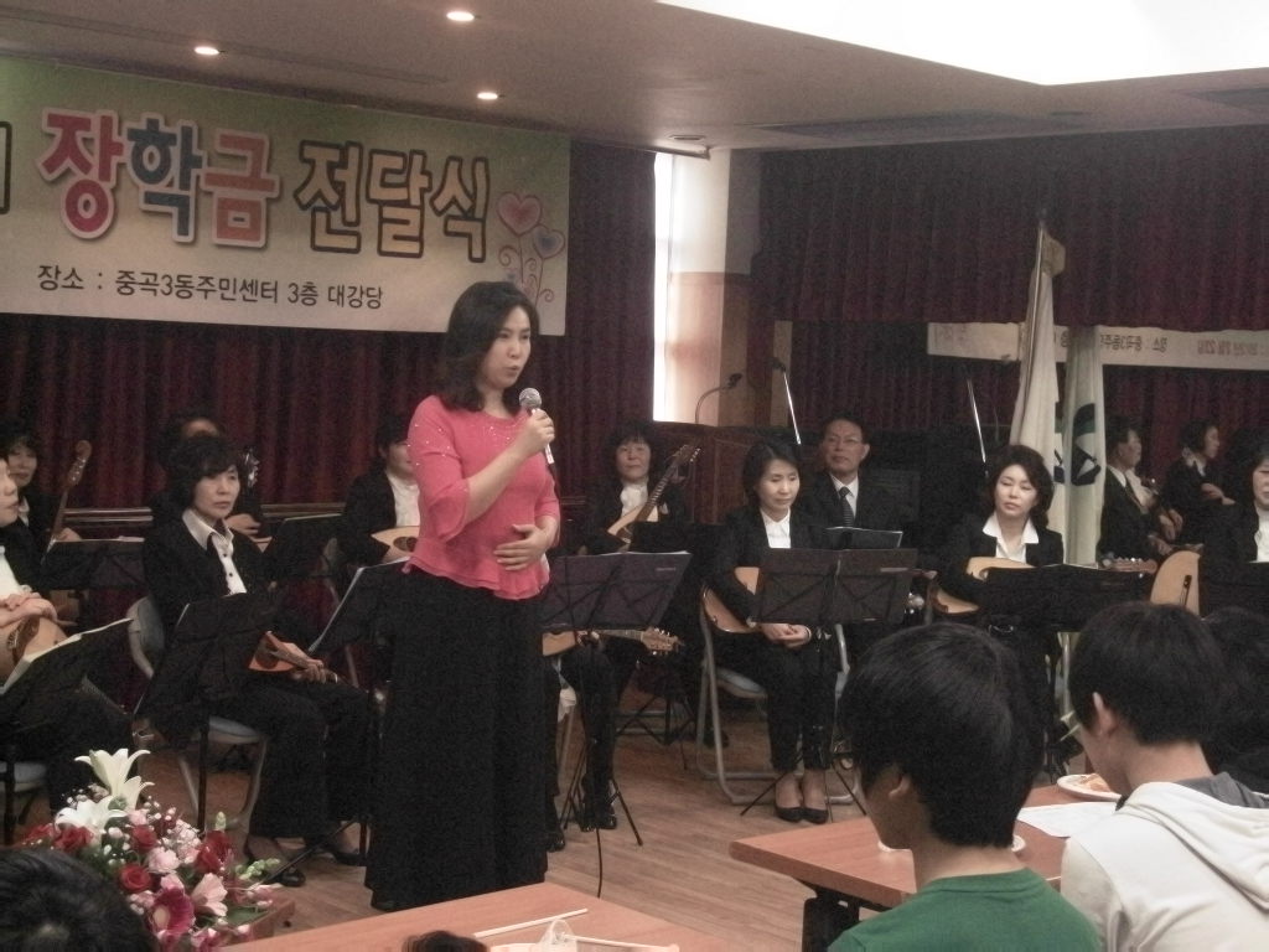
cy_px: 476
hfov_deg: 34.9
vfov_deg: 26.6
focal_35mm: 55
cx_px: 634
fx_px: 2016
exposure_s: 1/50
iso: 640
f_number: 4
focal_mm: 11.8
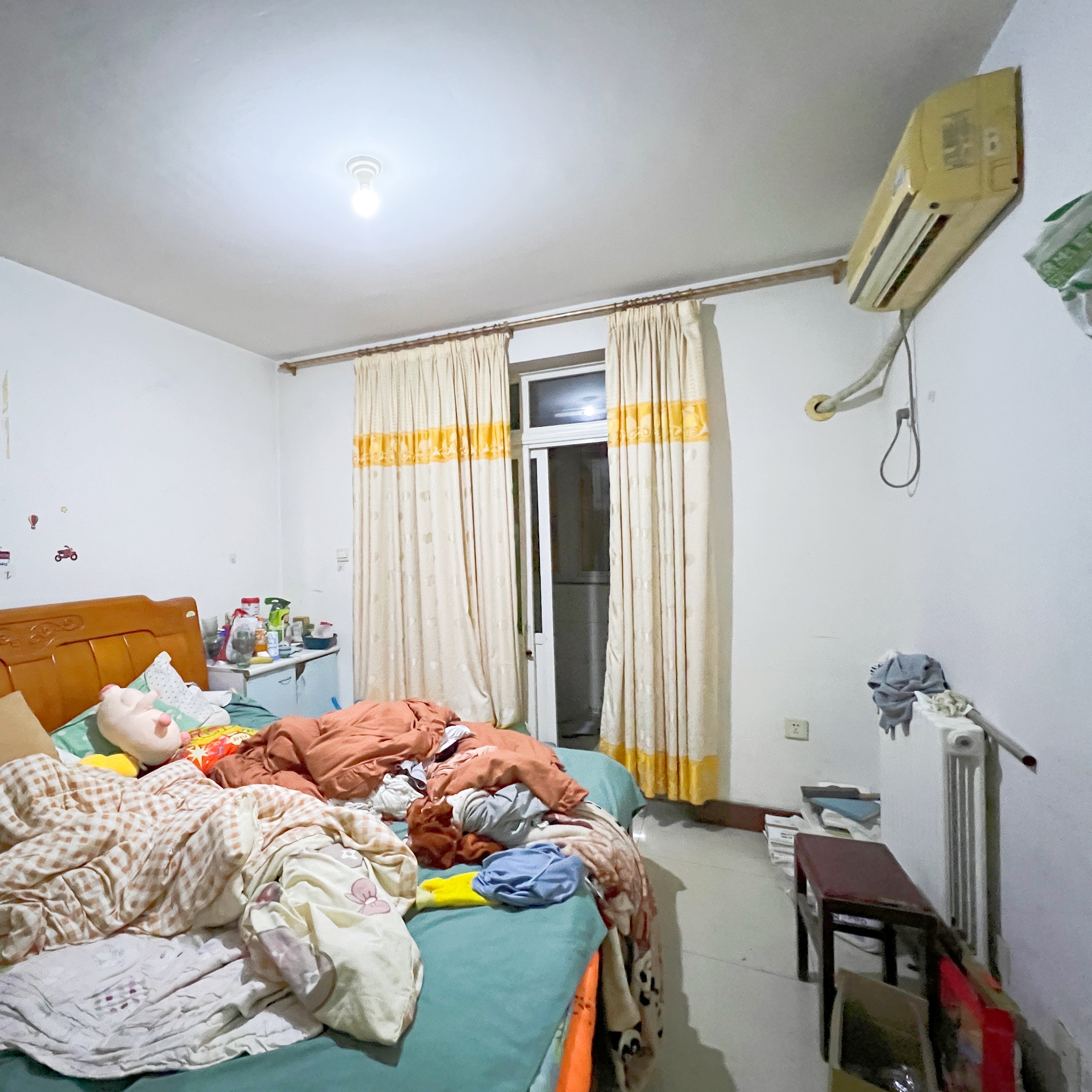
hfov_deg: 86.1
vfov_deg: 87.4
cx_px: 423
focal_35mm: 16
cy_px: 548
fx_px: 571
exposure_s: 1/45
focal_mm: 1.57
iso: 1000
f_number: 1.8
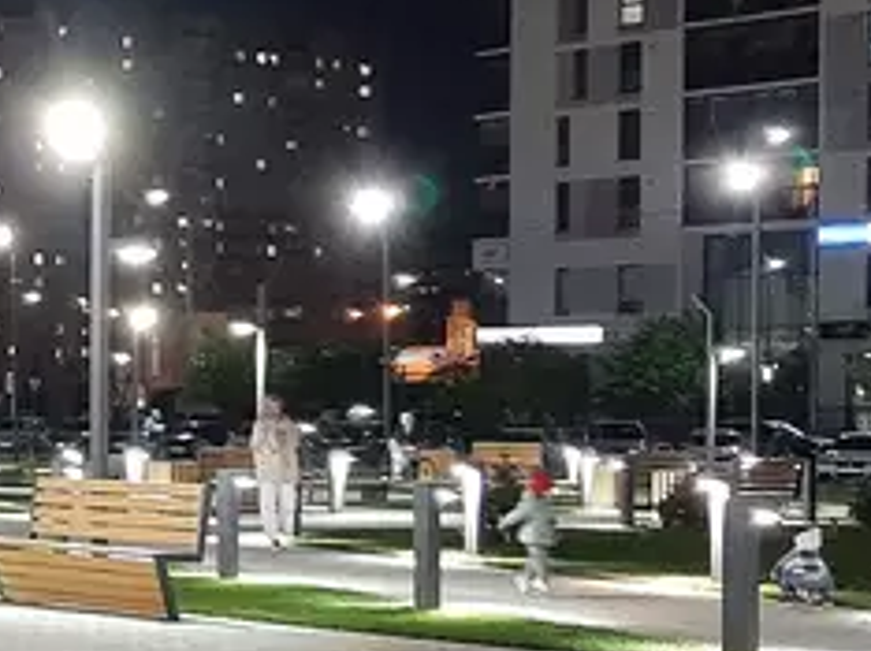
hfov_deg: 19.8
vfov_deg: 16.6
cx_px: -339
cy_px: 368
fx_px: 2237
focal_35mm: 89
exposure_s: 1/25
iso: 250
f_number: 1.7
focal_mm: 3.93
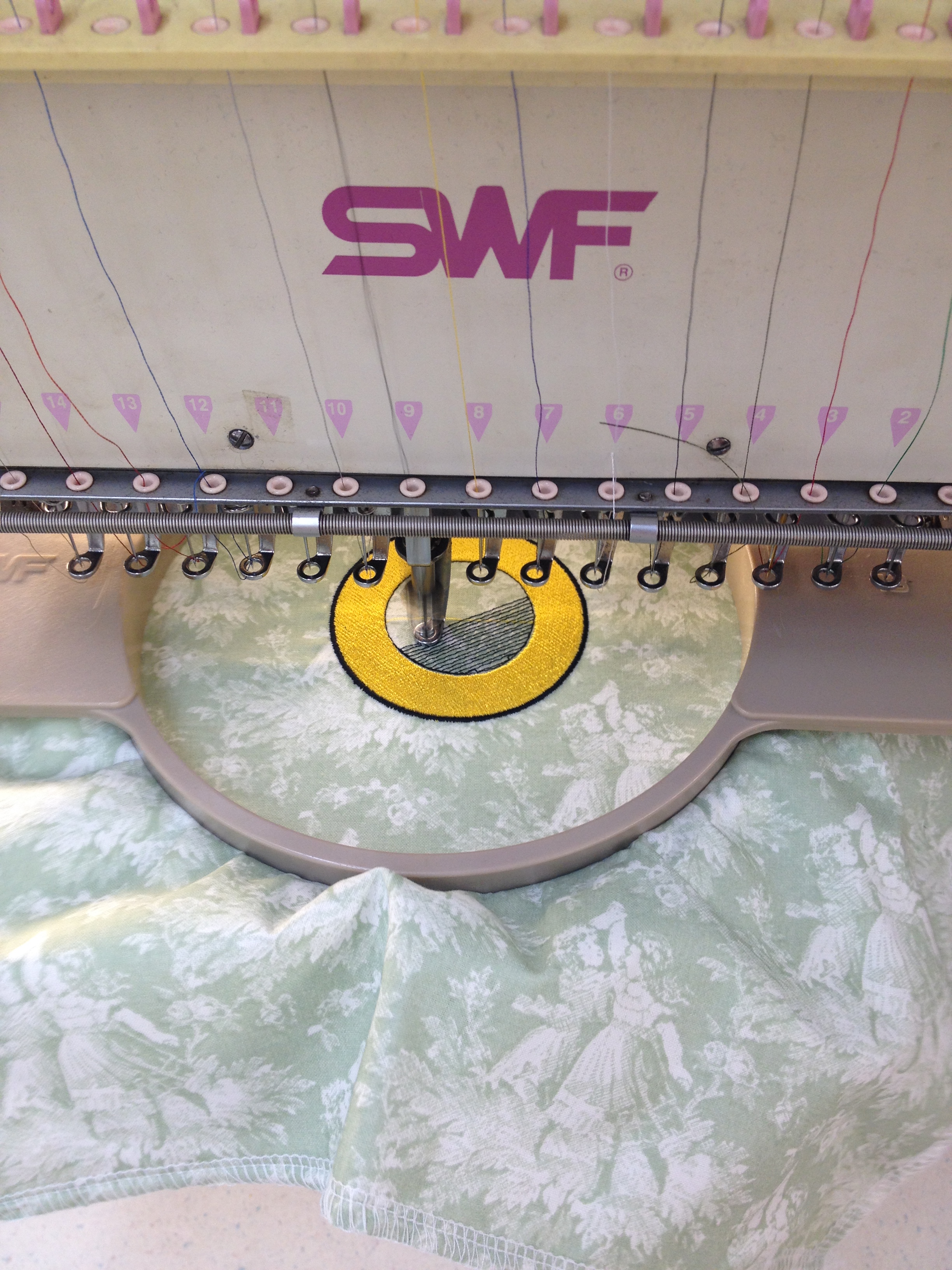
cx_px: 476
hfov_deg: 40.7
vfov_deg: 52.6
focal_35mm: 35
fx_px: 1283
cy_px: 635
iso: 50
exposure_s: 1/40
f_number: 2.4
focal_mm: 4.28
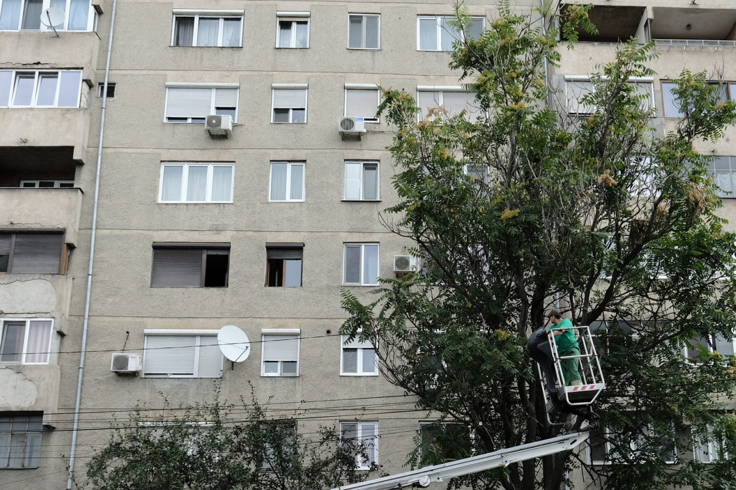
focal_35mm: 42
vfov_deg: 31.3
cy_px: 371
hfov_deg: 46.1
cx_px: 450
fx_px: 859
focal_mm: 16
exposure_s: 1/170
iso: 160
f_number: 5.6
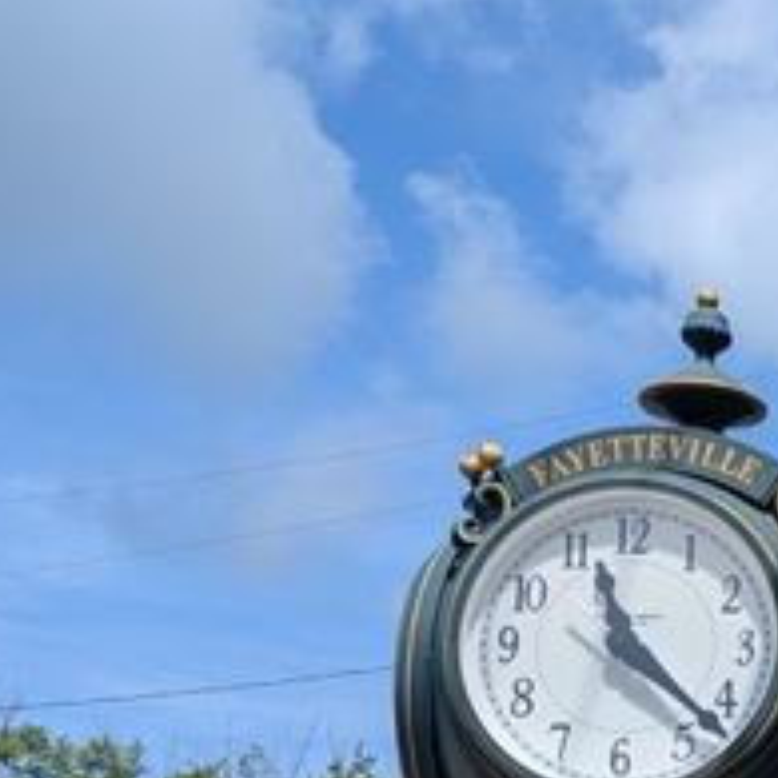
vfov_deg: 19.0
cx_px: 1317
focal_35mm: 87
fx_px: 2212
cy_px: 906
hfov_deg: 17.1
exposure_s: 1/1357
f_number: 1.68
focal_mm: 6.9
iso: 21
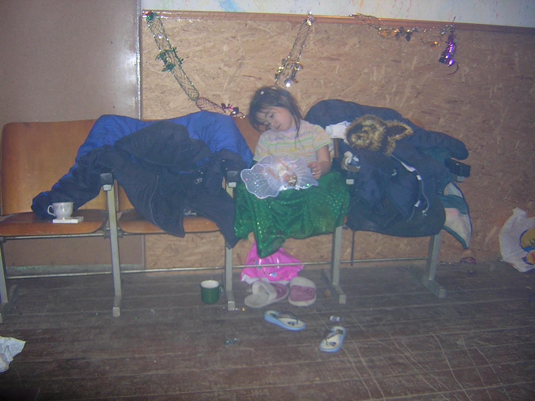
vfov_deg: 39.7
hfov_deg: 51.4
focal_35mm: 36
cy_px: 200
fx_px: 556
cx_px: 268
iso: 249
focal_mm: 4.7
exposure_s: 1/60.1
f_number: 2.6
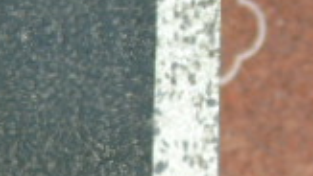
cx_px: -271
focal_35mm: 693
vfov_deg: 1.8
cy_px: 371
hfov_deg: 3.1
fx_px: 5756
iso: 80
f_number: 4.9
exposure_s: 1/160
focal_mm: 29
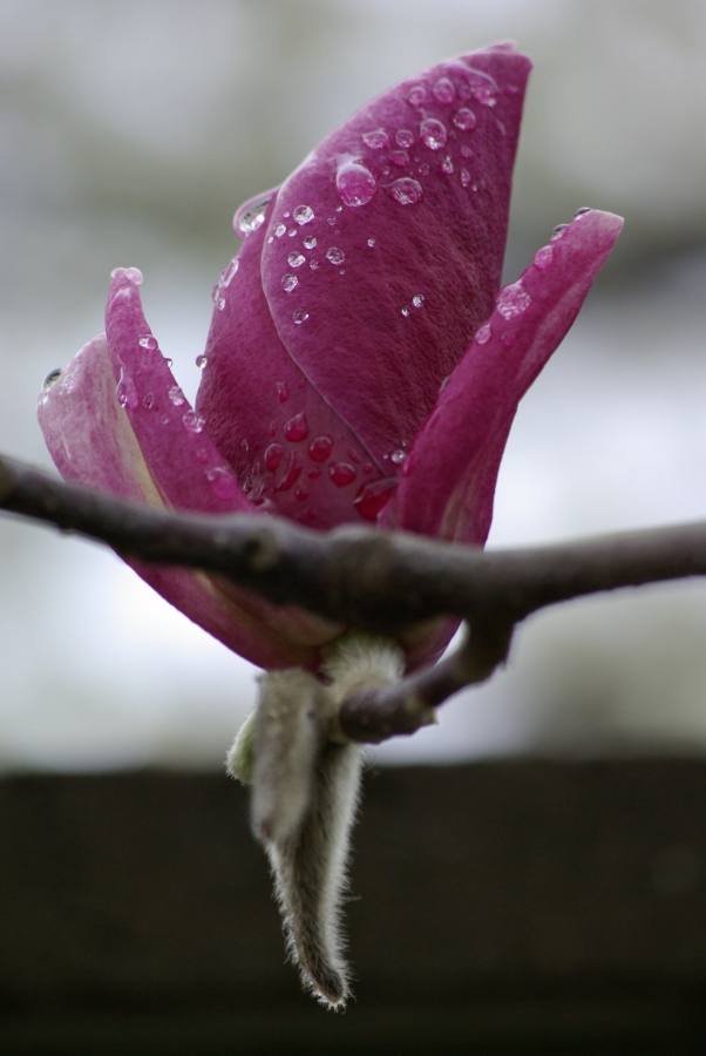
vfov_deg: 8.6
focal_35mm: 240
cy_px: 528
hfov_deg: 5.7
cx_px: 353
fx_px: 7043
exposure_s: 1/180
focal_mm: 160
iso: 400
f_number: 8
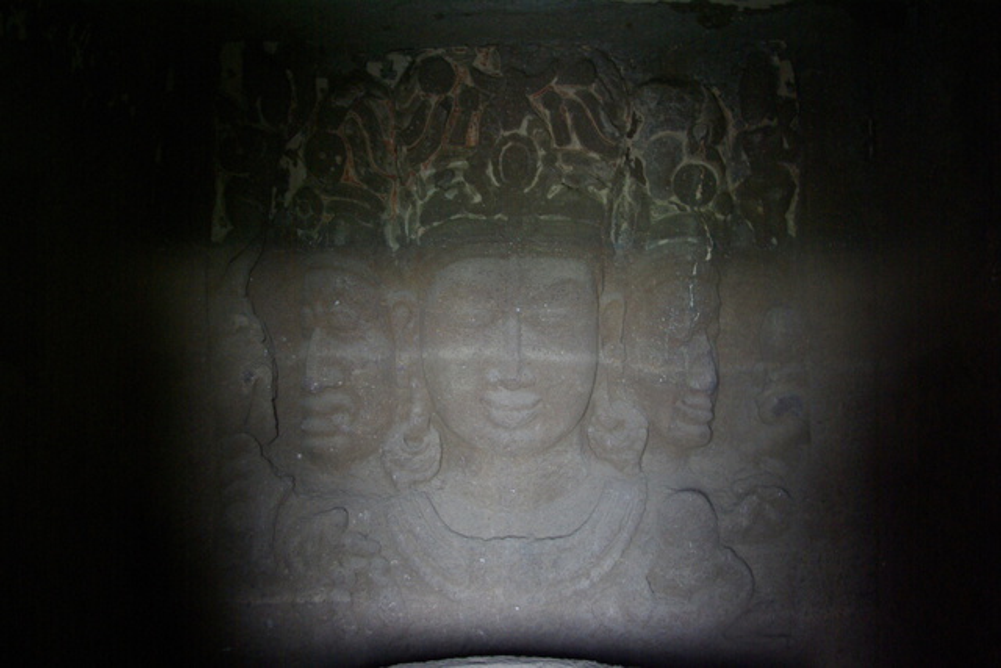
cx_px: 500
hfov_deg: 49.5
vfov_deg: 34.2
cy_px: 334
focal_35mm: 39
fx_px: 1085
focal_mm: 26
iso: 800
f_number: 4
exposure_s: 1/8
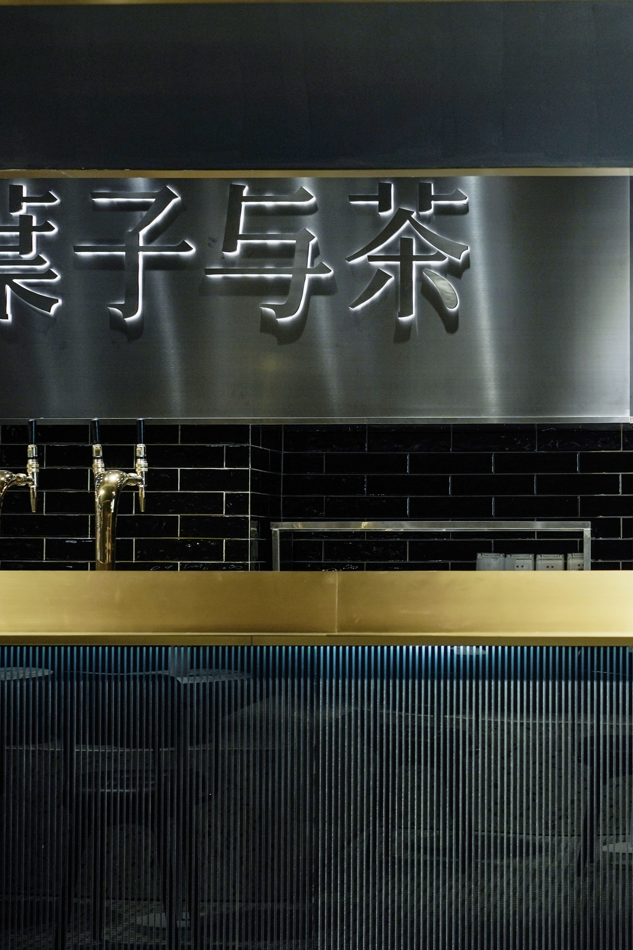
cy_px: 476
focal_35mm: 83
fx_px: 2189
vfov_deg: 24.5
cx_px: 657
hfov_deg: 16.1
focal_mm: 55
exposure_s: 1/160
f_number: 4.5
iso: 400
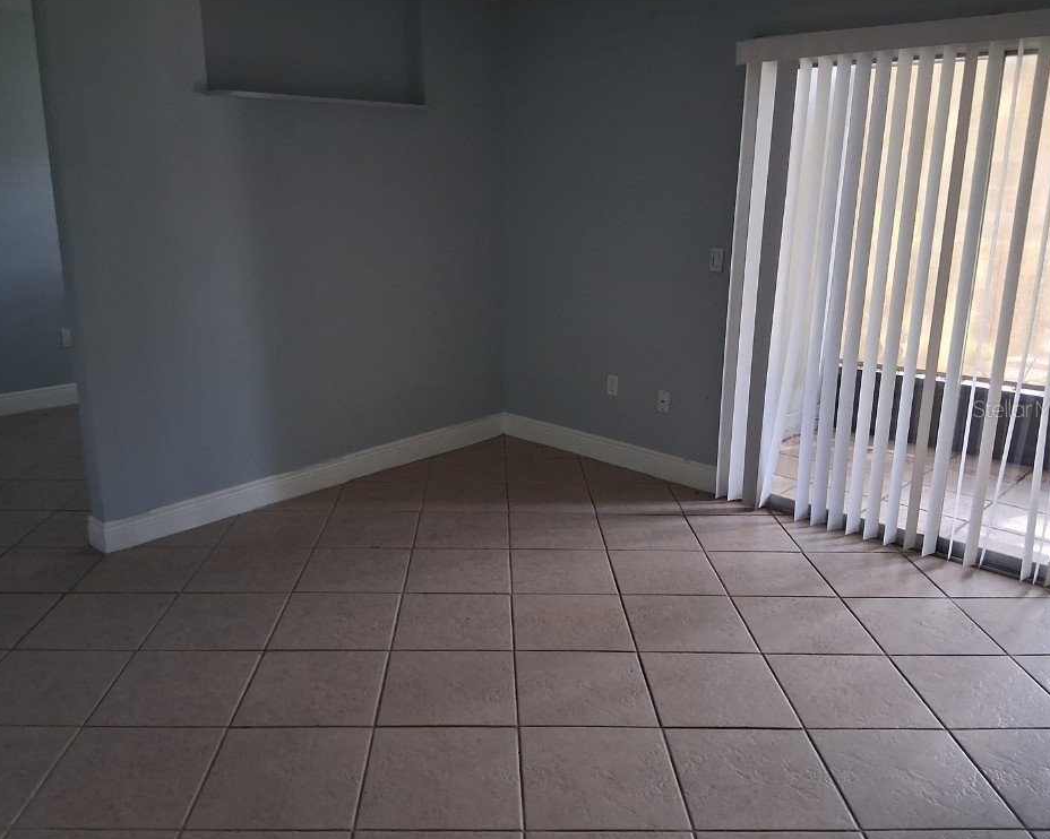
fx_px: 870
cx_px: 500
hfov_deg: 62.2
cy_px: 408
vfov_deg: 51.5
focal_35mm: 28
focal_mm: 3.98
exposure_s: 1/120
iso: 320
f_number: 1.8
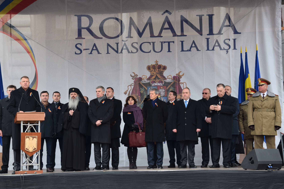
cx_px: 142
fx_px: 615
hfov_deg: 26.0
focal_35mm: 78
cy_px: 94
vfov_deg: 17.5
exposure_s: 1/50
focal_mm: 52
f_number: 7.1
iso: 160
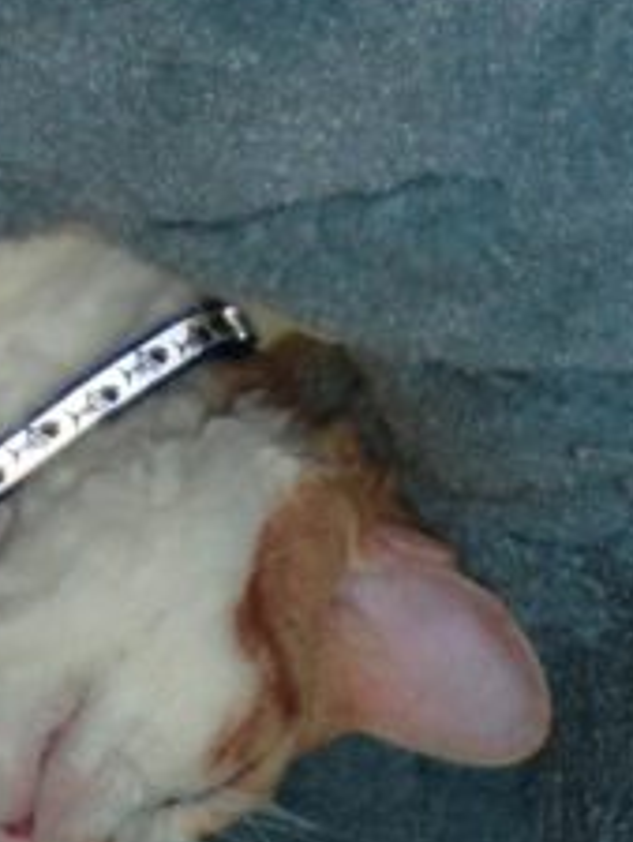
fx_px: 2509
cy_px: 1372
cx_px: 22
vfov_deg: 16.8
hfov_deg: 14.2
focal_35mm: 103
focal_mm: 5
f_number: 3
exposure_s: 1/15
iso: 250
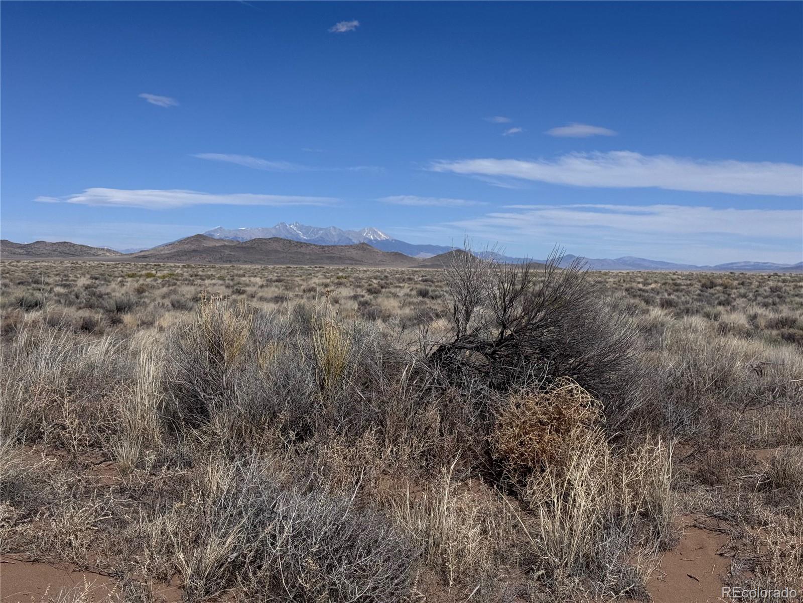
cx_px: 402
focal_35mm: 48
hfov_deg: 39.7
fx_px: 1113
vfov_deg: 30.3
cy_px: 302
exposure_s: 1/9009
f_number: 1.78
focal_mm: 6.76
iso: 64
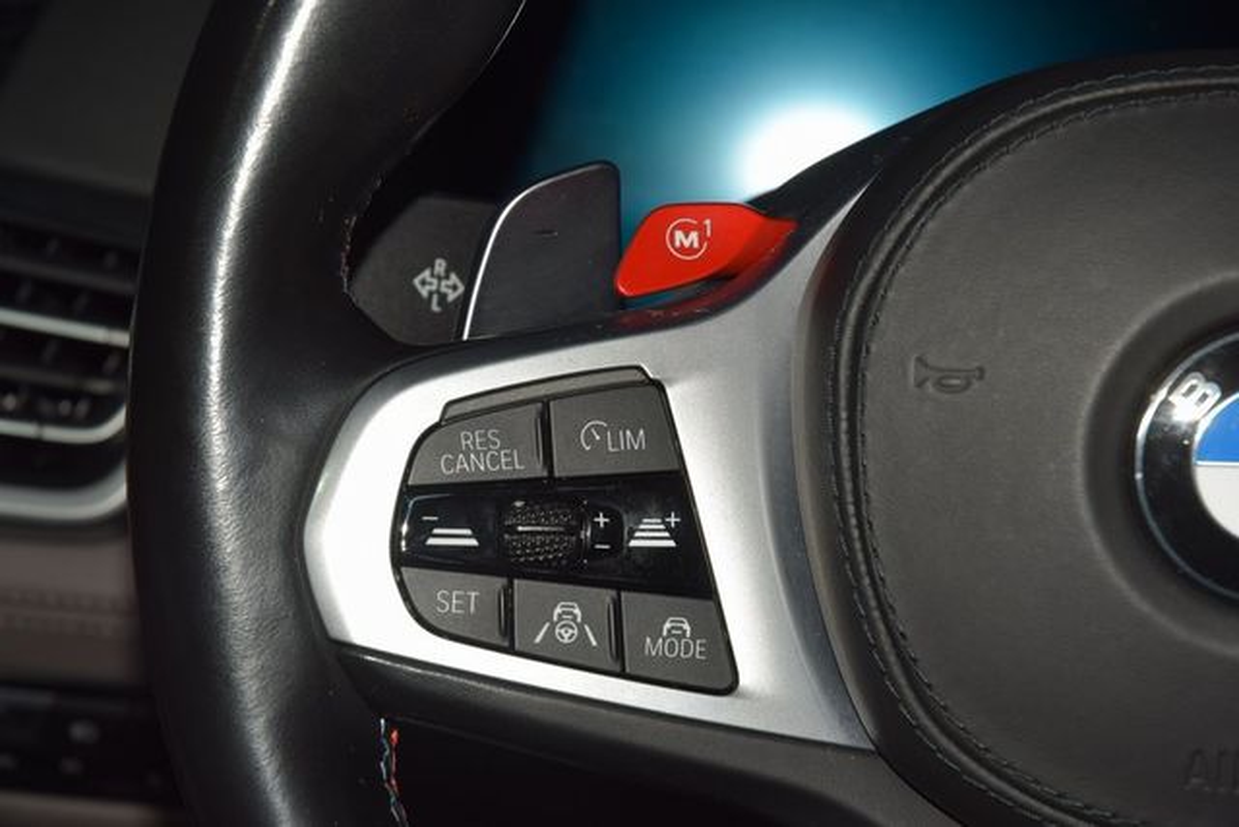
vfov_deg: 13.0
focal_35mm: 105
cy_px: 414
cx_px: 620
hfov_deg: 19.5
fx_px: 3614
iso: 100
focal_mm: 70
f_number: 8
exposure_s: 1/125
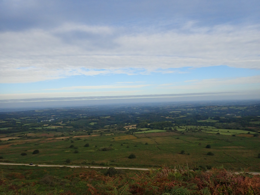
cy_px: 98
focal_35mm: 25
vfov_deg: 54.9
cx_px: 130
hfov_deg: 69.4
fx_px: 188
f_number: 8
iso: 400
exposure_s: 1/500
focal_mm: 4.5
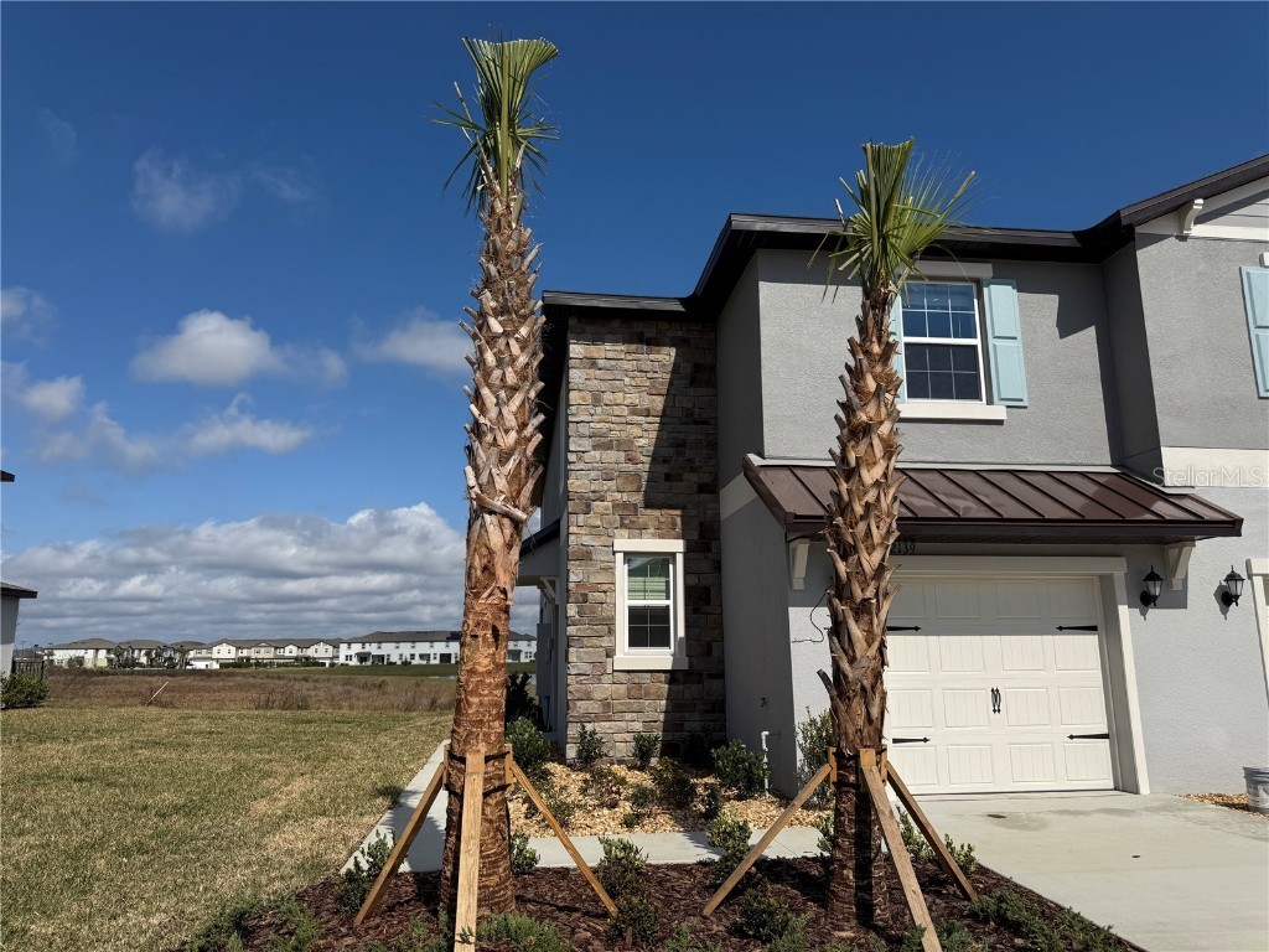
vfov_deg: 56.8
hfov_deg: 71.6
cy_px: 476
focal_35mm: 24
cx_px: 634
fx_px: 880
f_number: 1.78
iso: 80
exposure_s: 1/10309
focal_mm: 6.76
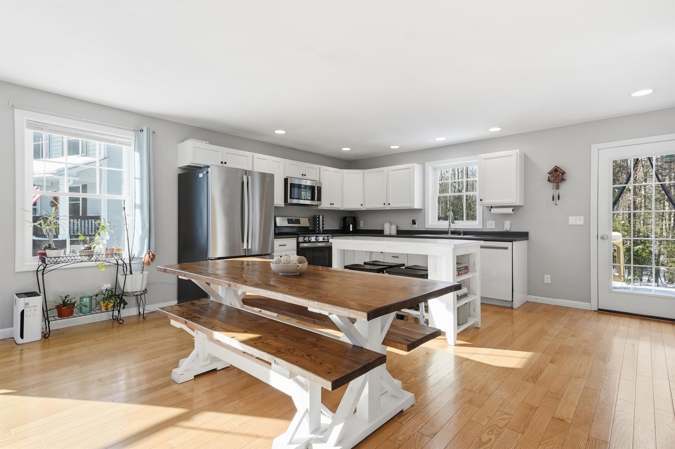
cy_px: 224
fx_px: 309
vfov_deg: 71.9
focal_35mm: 16
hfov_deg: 95.0
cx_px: 338
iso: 800
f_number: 7.1
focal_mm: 11
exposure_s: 1/1000
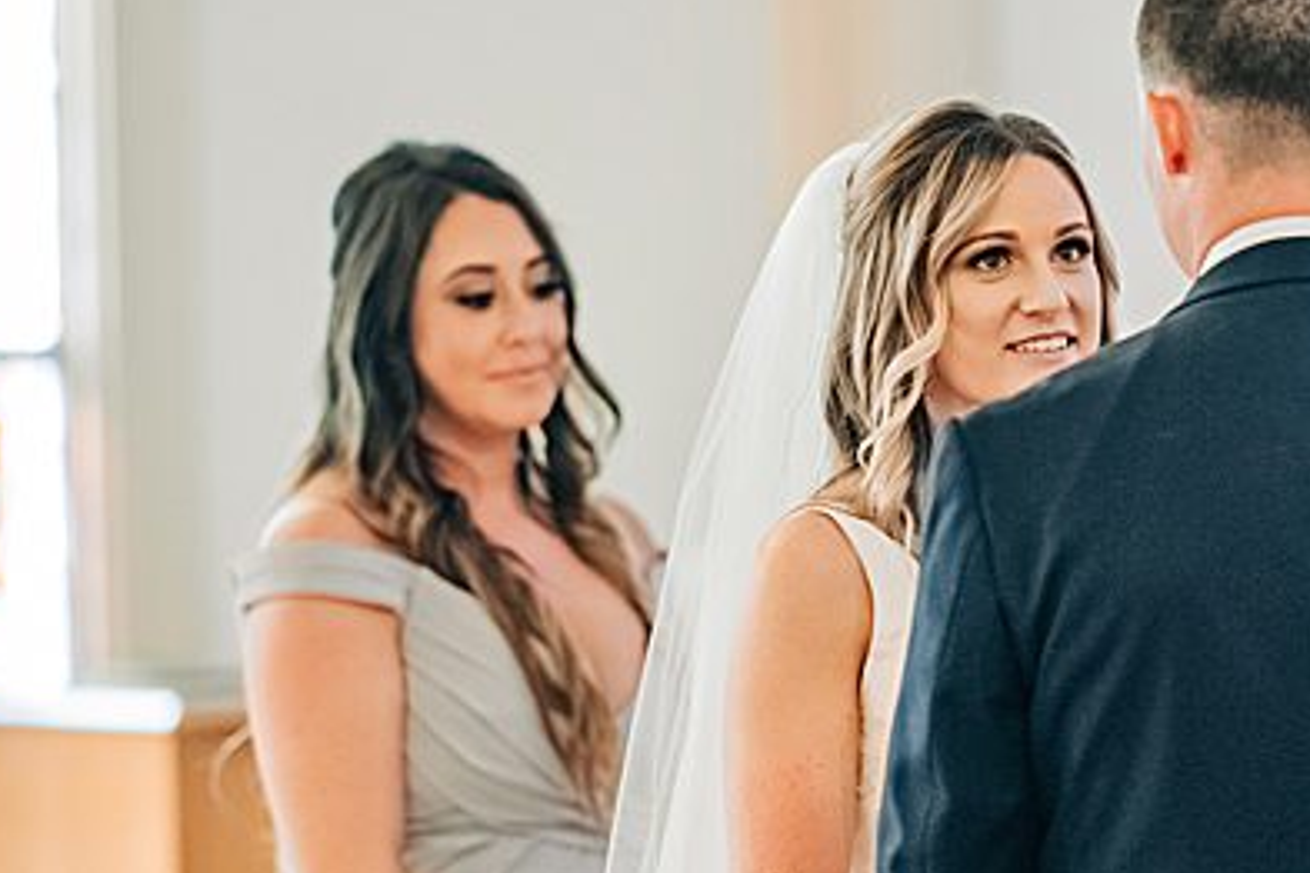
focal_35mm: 251
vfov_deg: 5.5
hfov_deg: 8.2
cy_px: 445
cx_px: 1040
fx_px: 9133
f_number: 1.6
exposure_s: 1/200
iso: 640
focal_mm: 105
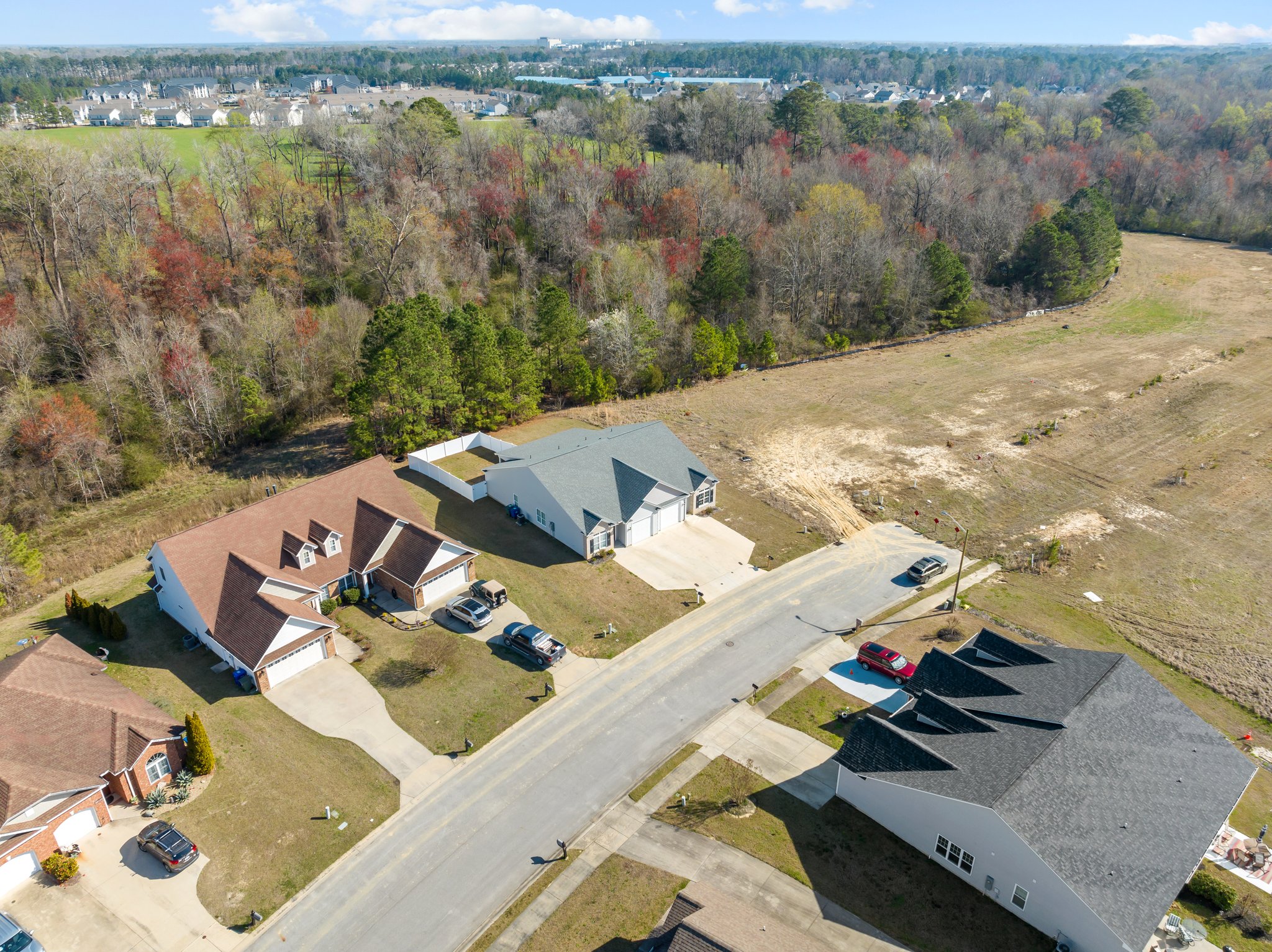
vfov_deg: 56.8
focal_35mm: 24
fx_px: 881
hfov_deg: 71.6
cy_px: 476
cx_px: 636
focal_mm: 12.29
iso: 100
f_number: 4
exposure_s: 1/640
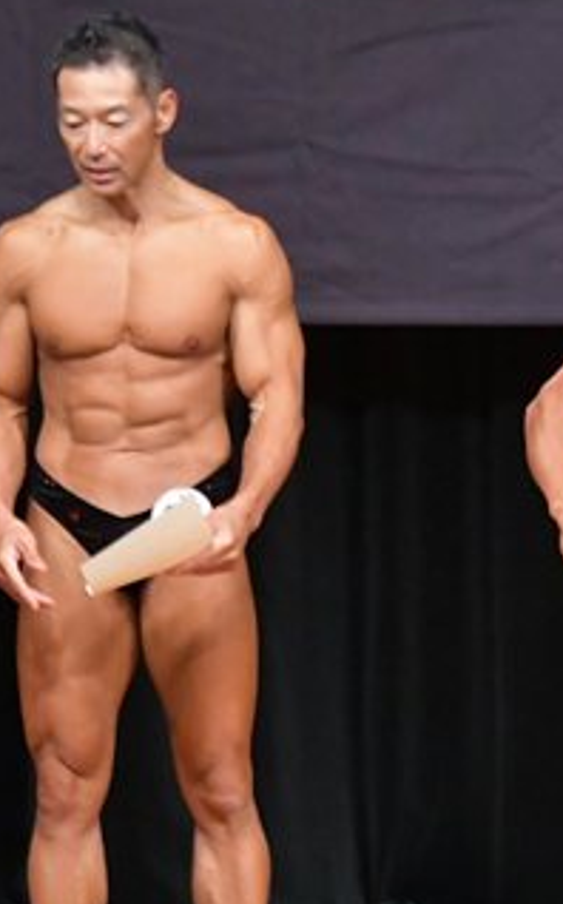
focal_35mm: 634
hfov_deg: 2.1
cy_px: 560
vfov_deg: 3.3
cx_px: 800
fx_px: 15607
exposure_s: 1/400
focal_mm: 170
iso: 6400
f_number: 5.6
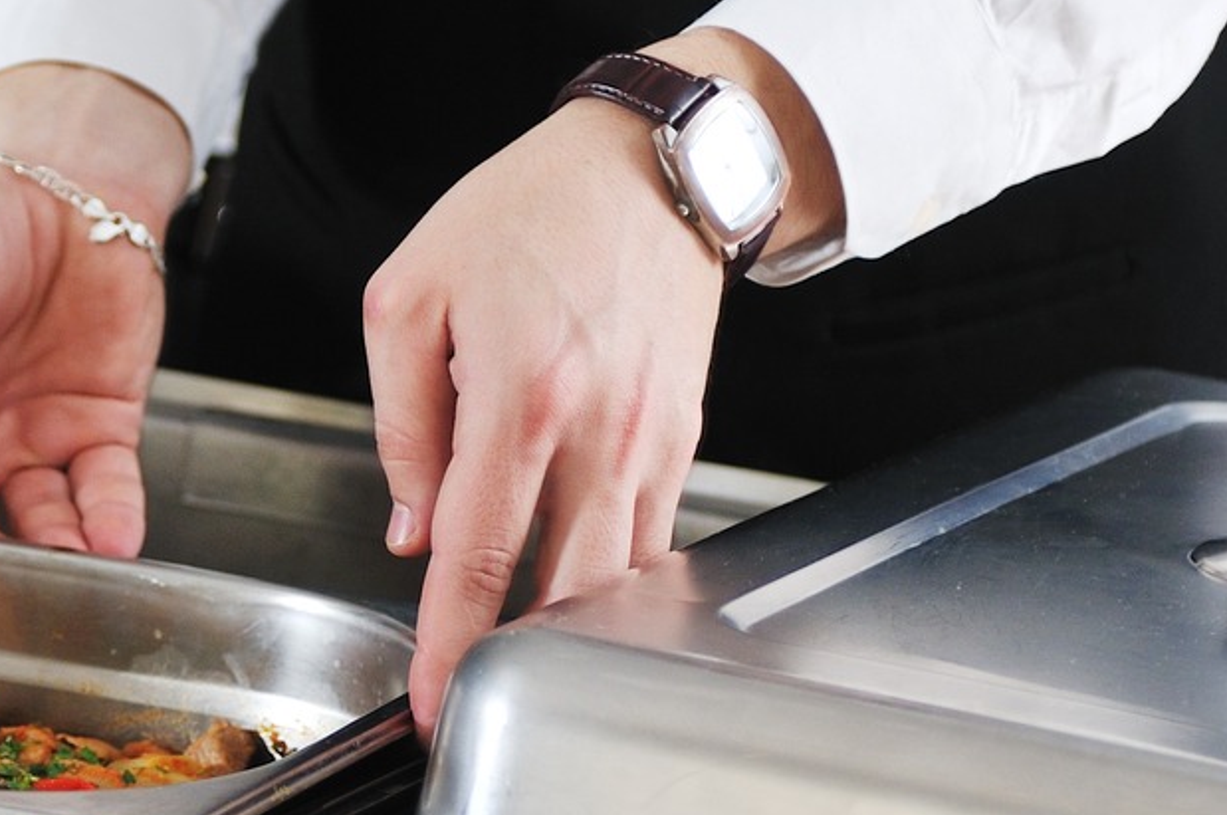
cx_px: 13
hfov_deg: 8.9
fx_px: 7877
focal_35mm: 231
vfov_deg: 5.9
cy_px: 470
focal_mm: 55
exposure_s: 1/50
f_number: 2.8
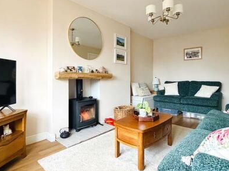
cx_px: 118
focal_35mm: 21
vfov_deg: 63.2
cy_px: 77
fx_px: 139
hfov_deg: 79.0
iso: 640
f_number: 2.2
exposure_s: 1/60
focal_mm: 2.22
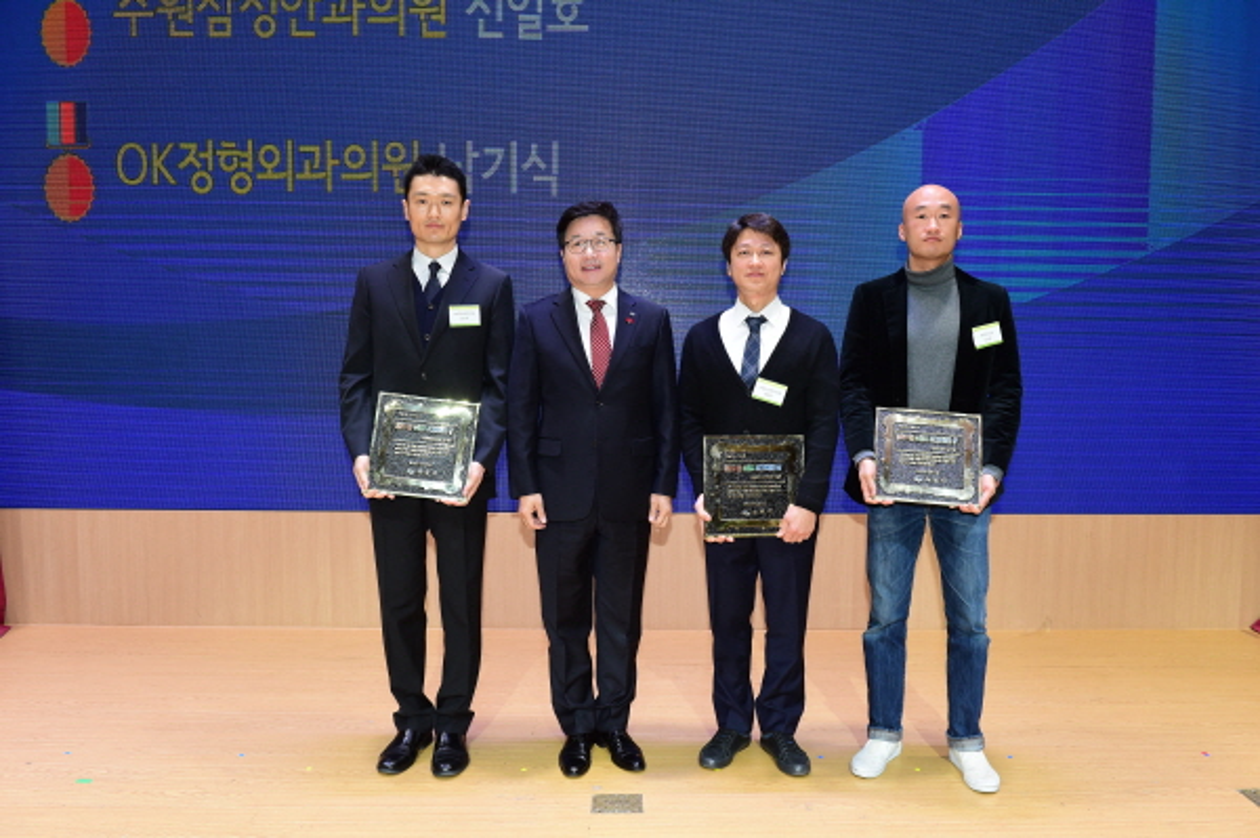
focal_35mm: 29
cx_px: 630
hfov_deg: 63.7
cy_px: 419
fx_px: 1014
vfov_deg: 44.9
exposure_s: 1/250
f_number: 7.1
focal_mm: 29
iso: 2000
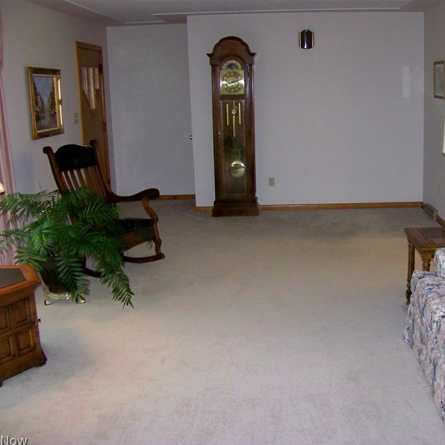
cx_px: 267
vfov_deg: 39.2
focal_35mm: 43
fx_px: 625
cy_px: 225
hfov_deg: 39.0
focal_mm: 5.85
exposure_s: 1/30
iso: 200
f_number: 2.8
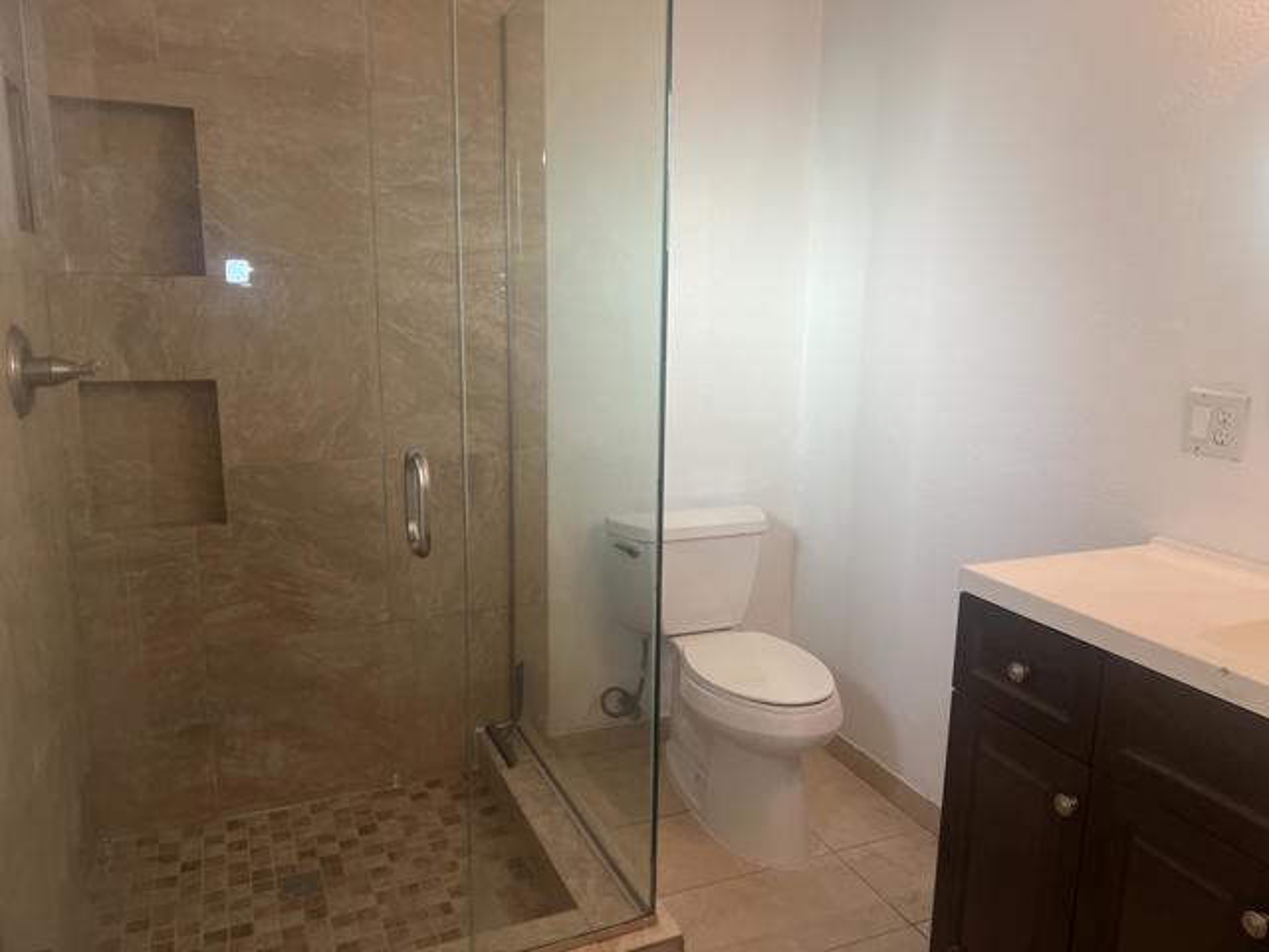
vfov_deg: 53.1
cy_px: 476
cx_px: 634
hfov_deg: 67.3
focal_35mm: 26
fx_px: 953
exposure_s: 1/120
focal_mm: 5.7
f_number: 1.5
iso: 80
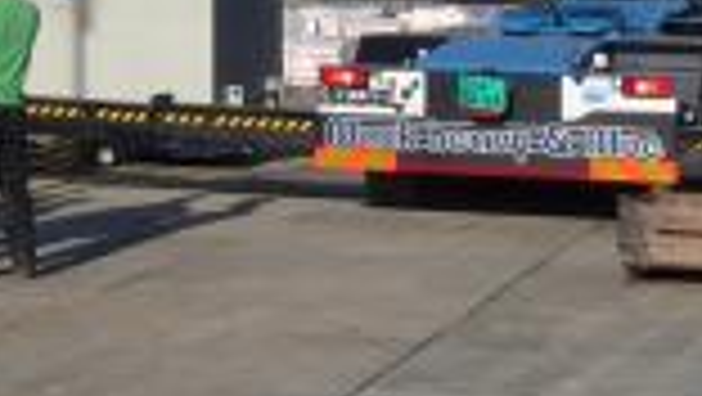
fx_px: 2813
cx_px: 18
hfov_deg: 14.0
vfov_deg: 7.7
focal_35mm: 151
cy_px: -450
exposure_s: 1/250
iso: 100
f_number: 9
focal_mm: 6
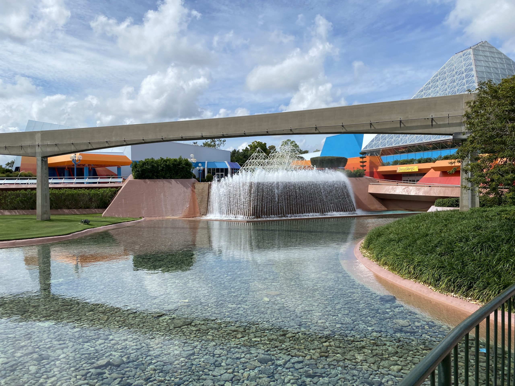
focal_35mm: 26
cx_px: 258
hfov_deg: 67.3
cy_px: 193
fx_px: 387
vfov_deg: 53.1
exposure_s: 1/4608
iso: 32
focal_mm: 4.25
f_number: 1.8
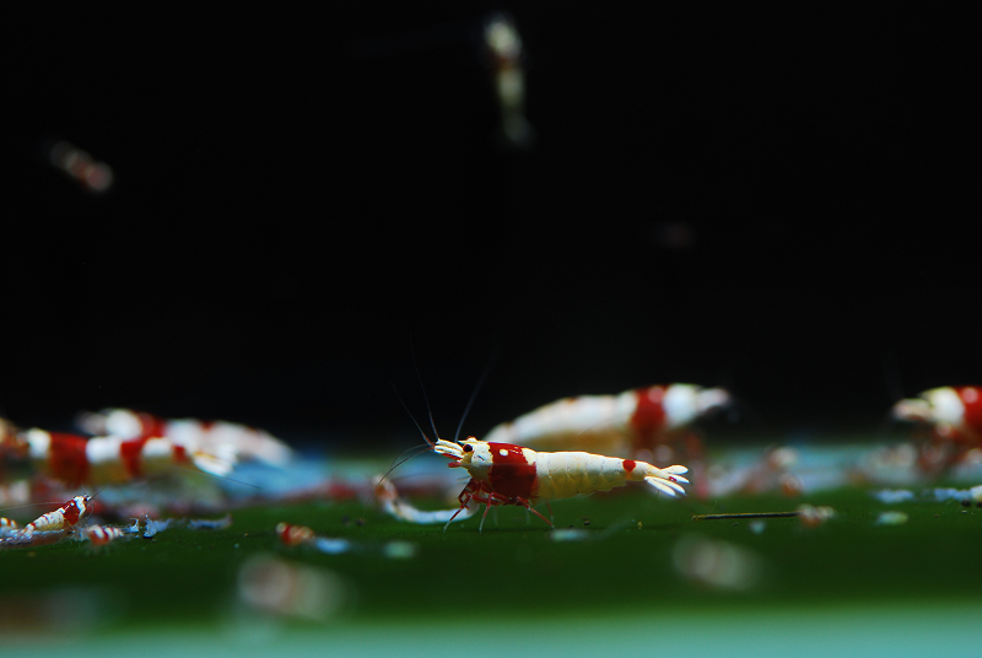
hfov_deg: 13.0
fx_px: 4303
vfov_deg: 8.7
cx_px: 491
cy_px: 329
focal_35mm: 158
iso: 160
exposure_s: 1/100
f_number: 5
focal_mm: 105
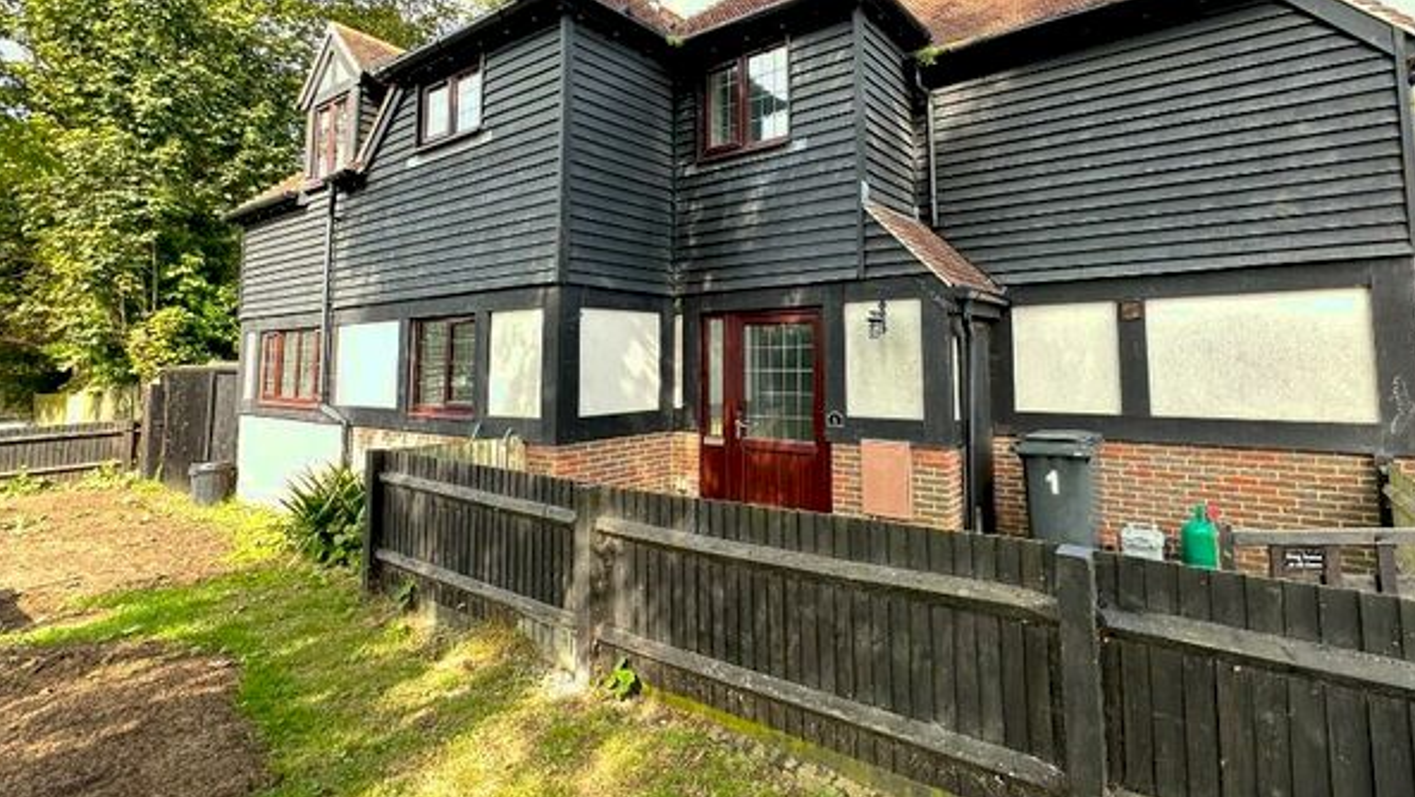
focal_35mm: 18
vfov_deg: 60.3
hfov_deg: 92.4
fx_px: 676
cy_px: 299
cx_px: 776
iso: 64
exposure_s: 1/99
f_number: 2.2
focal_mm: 2.22
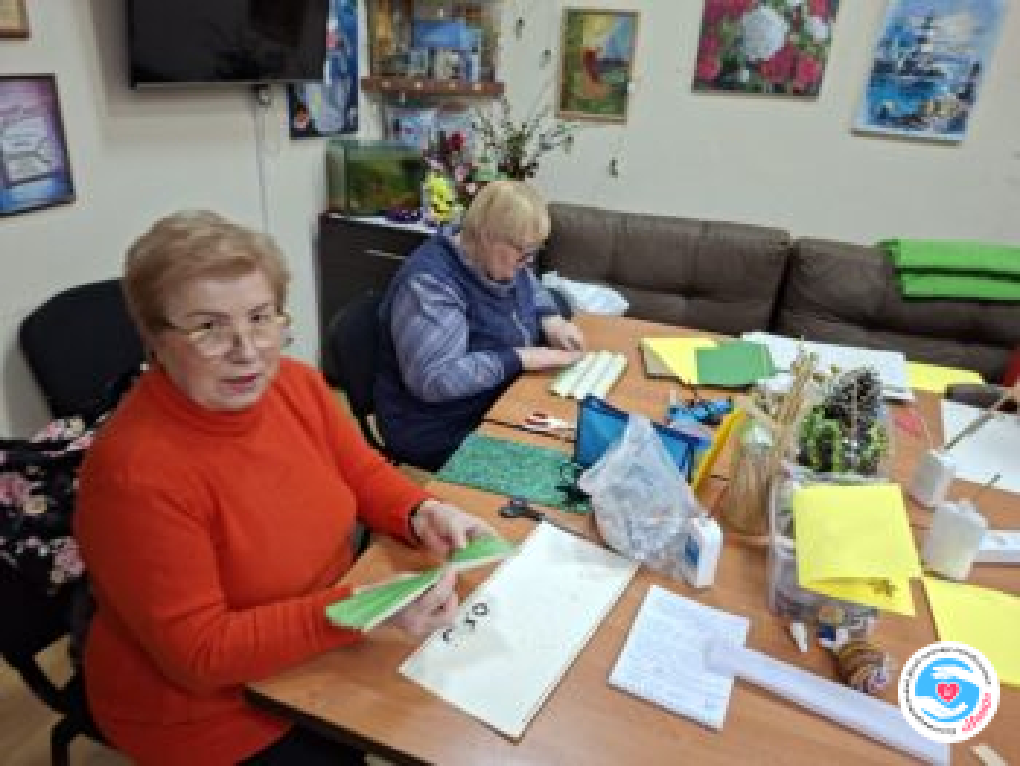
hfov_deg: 73.9
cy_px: 383
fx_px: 678
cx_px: 510
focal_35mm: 23
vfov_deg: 58.9
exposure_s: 1/50
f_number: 1.8
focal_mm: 5.54
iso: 320
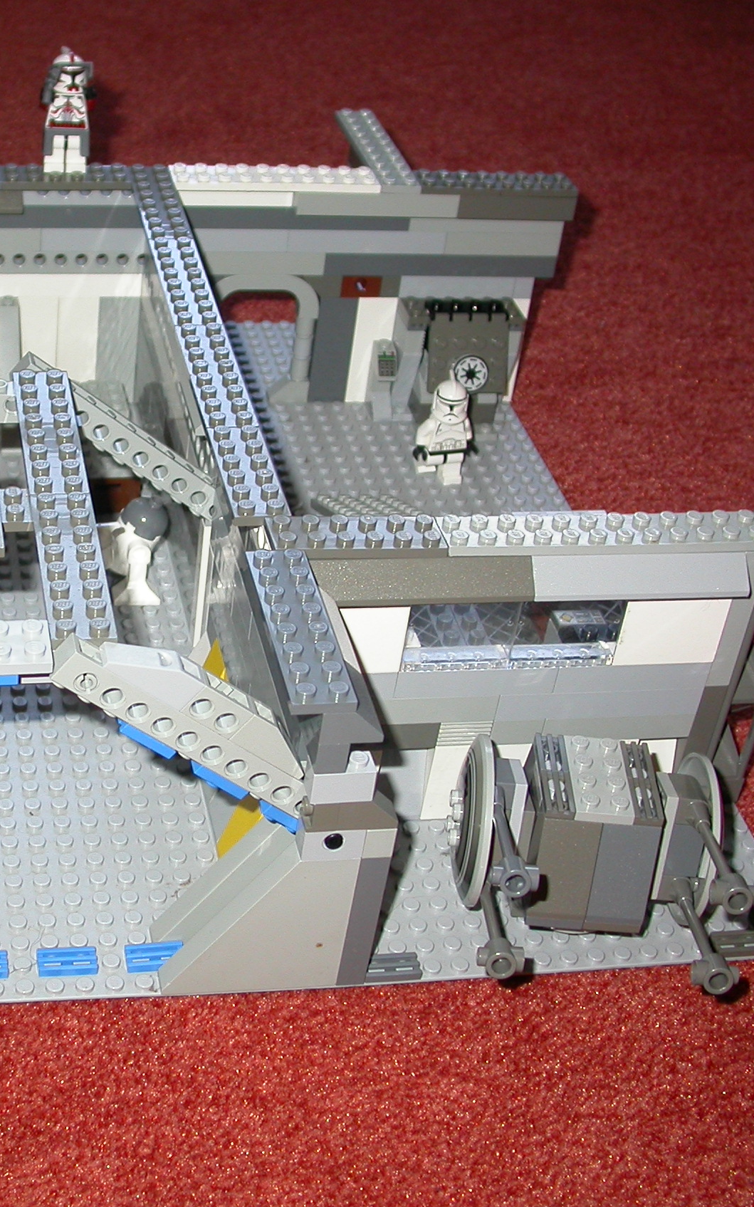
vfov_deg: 37.5
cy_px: 601
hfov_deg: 23.5
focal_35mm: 54
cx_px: 113
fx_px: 1776
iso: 100
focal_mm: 7.85
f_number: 2.6
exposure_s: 1/60
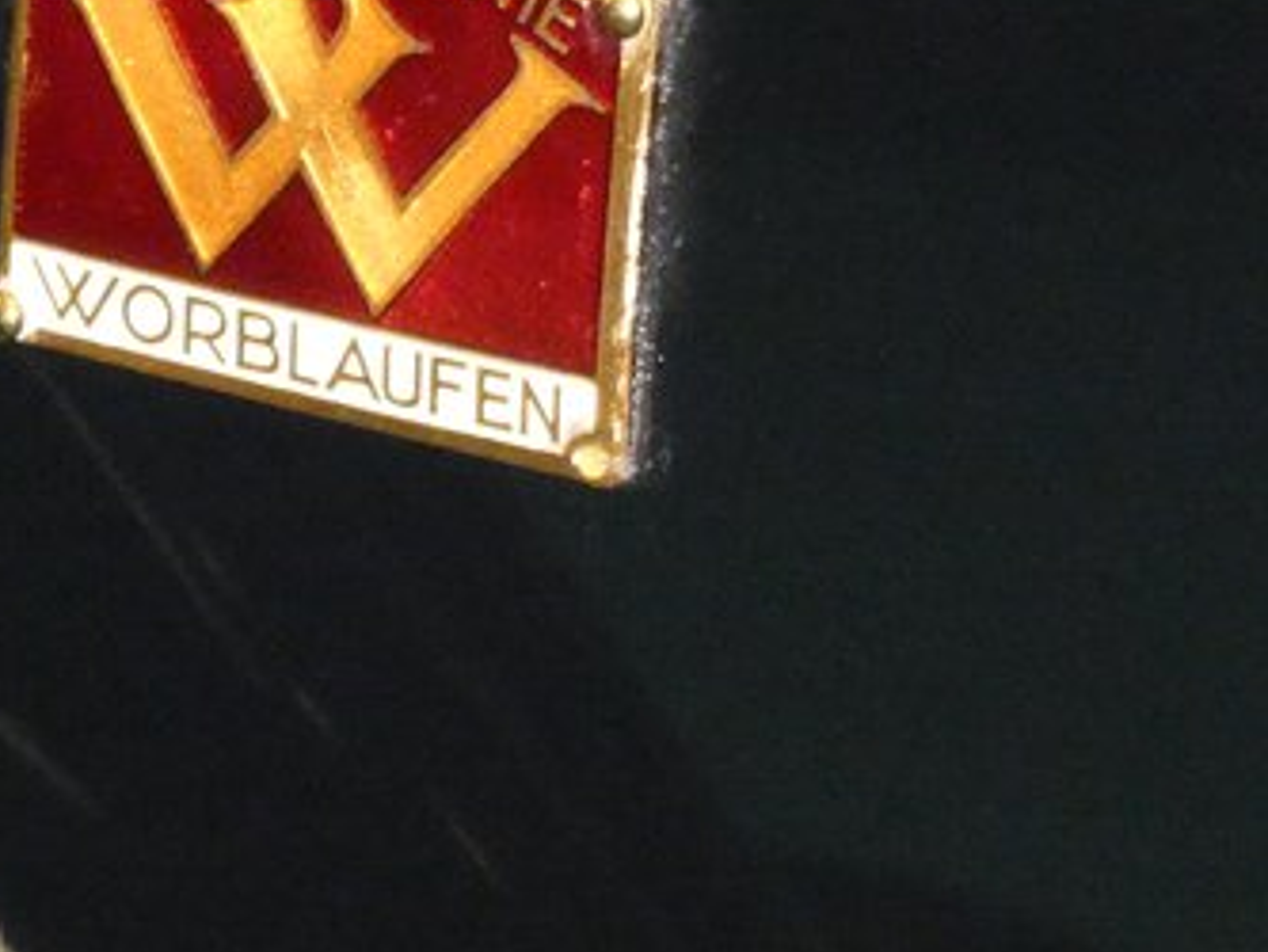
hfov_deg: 1.5
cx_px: 392
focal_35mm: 1315
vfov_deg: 1.1
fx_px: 48186
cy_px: 8
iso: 1600
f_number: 5.6
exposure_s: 1/125
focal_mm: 76.7
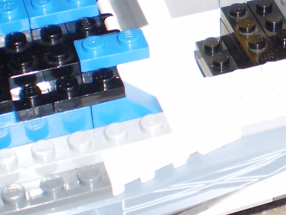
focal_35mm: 119
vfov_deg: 12.3
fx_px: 984
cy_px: -3
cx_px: 378
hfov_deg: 15.7
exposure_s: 1/30
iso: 125
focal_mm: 6.3
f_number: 3.1
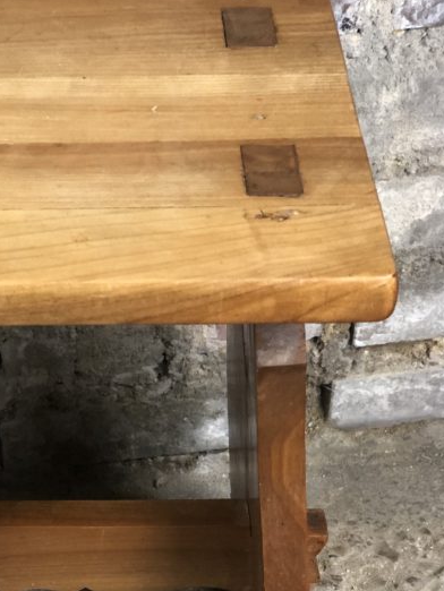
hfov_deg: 14.4
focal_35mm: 102
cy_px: 446
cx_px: 32
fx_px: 1743
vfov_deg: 19.1
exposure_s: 1/33
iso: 125
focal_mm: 6
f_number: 2.4
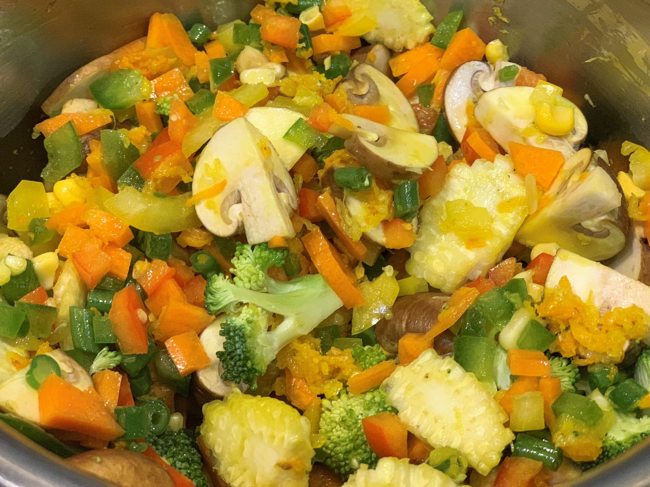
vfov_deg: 28.0
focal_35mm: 52
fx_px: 976
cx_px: 325
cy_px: 244
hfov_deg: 36.8
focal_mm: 6
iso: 200
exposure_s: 1/50
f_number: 2.4
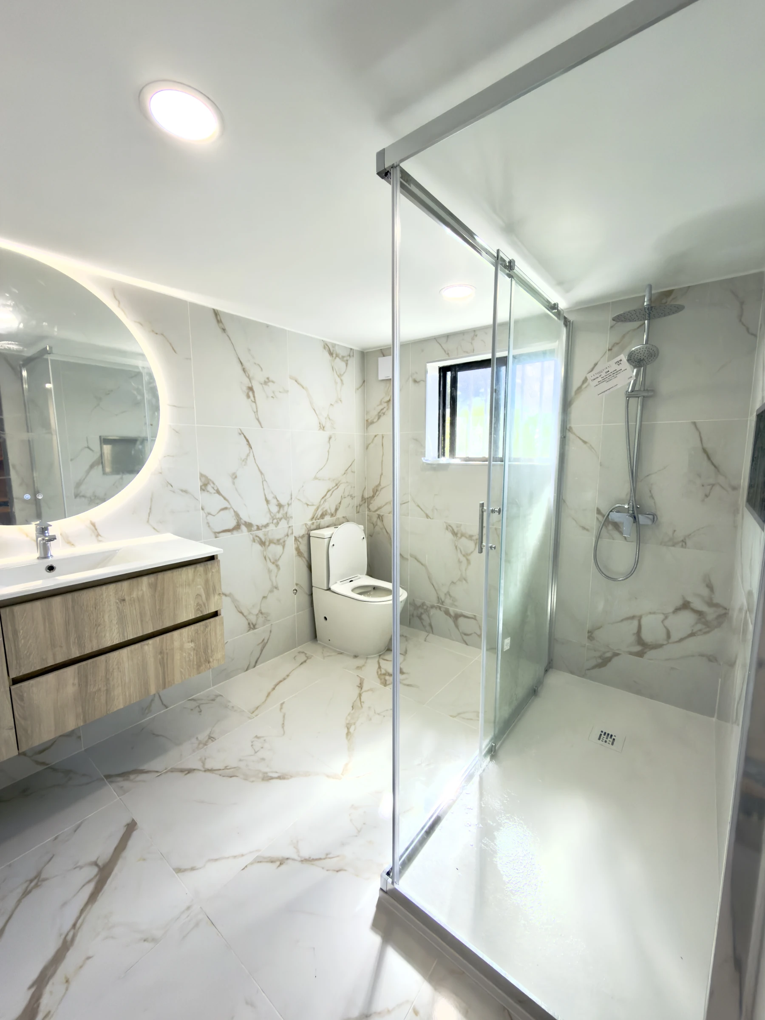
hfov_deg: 85.7
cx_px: 382
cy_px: 510
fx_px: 413
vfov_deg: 102.1
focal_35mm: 14
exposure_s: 1/121
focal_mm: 2.22
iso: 50
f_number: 2.2
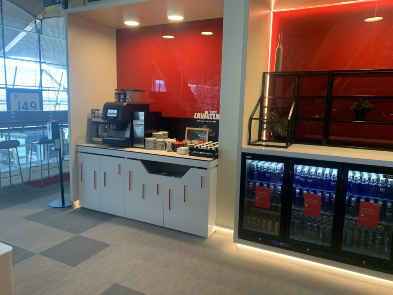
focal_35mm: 26
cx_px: 196
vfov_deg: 53.1
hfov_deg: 67.3
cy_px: 148
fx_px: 295
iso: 64
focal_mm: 4.25
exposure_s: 1/50
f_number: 1.8
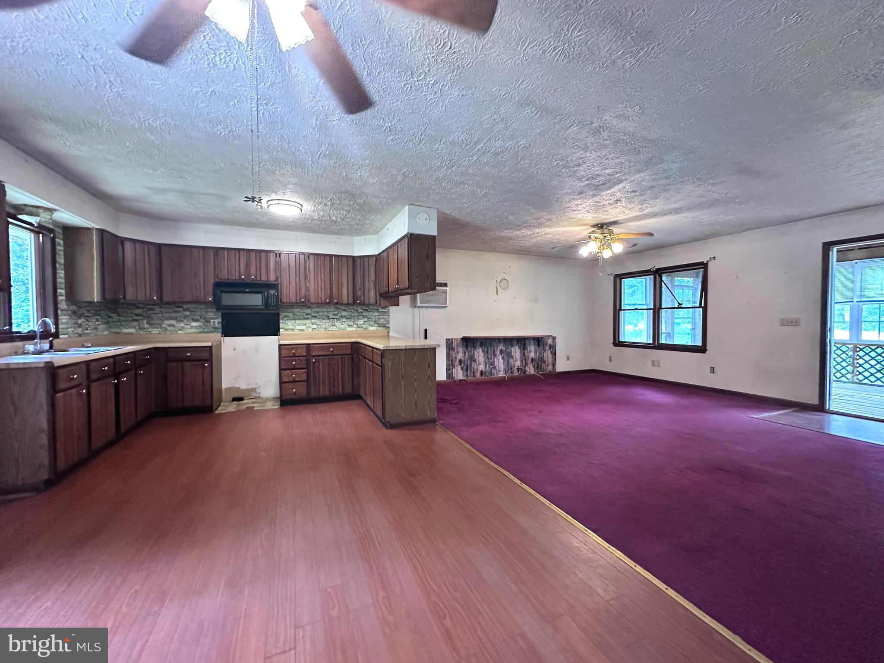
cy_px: 332
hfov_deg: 102.1
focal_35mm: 14
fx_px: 358
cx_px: 442
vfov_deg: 85.7
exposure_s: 1/60
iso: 500
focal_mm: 2.22
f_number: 2.2
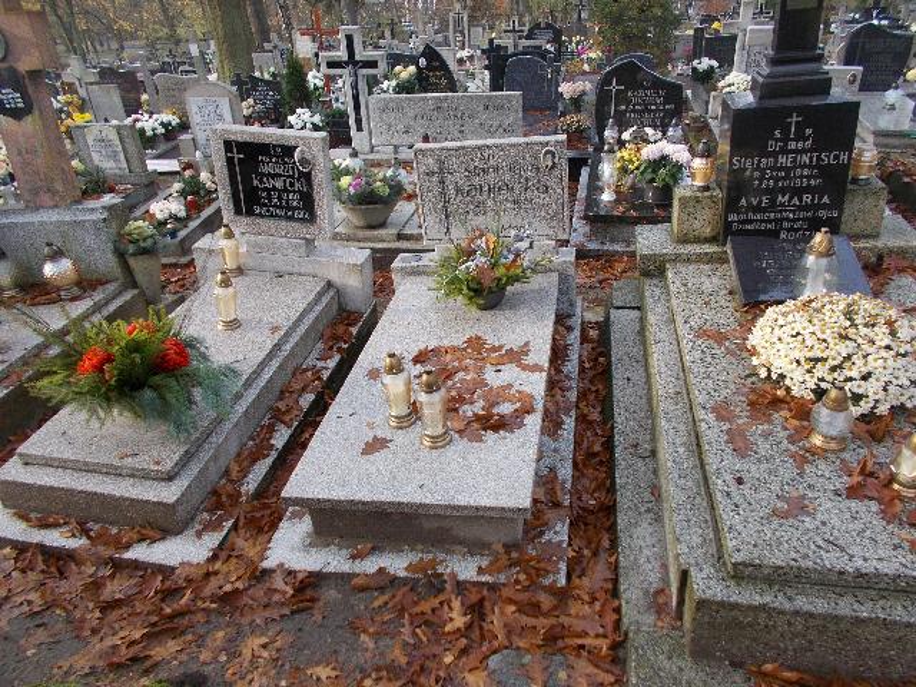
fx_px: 688
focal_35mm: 26
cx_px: 458
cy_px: 344
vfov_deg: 53.1
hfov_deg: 67.3
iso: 80
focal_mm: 4.6
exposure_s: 1/100
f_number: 3.2
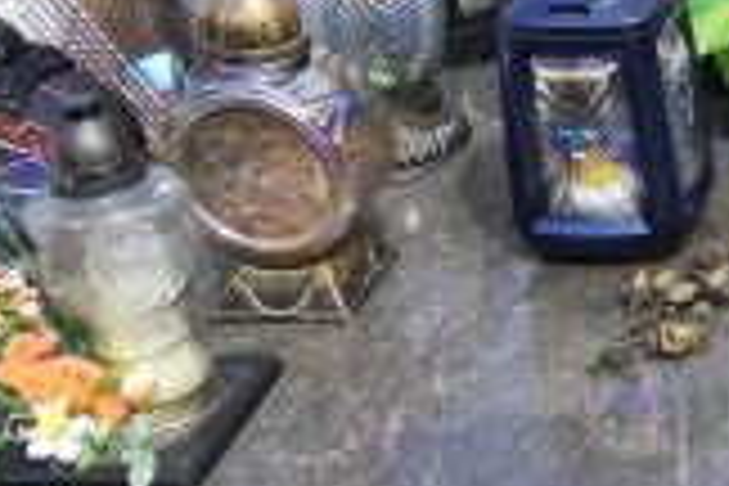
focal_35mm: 111
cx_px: 1089
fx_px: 2248
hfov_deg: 16.8
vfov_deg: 12.3
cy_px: 90
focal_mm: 3.81
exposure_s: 1/578
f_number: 2.2
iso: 50
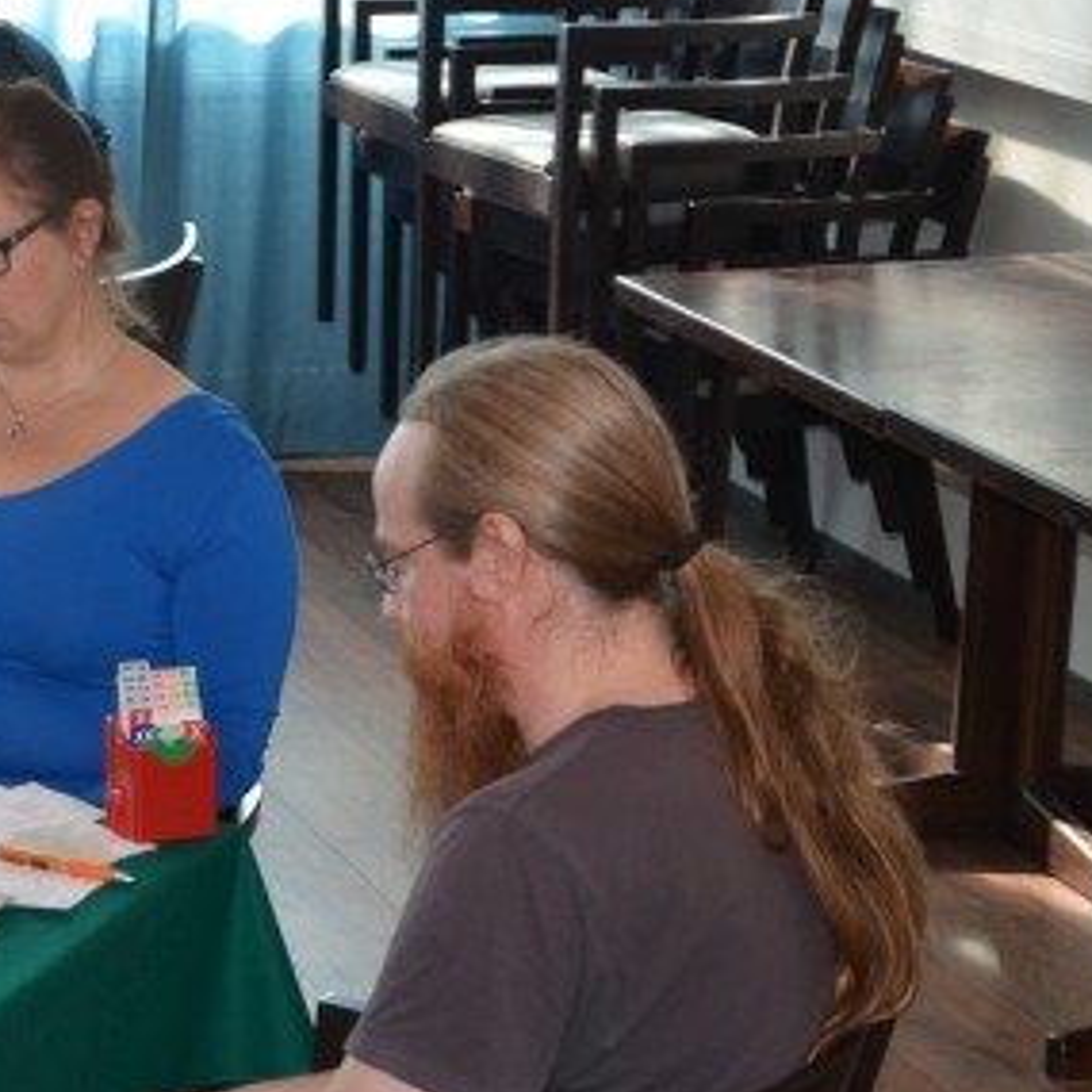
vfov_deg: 14.2
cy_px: 569
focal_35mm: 123
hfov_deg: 13.9
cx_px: -111
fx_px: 4390
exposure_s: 1/60
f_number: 4.5
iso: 500
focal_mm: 40
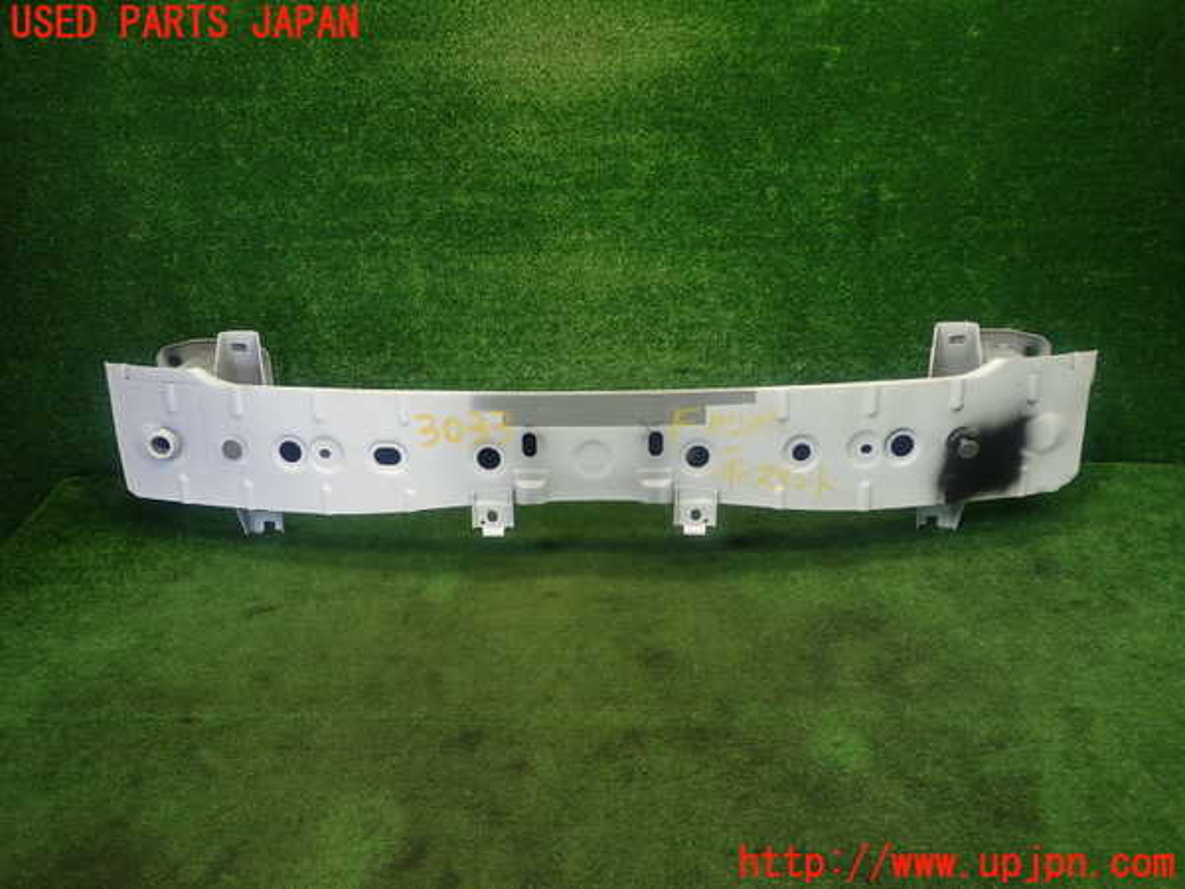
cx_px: 592
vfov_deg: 46.8
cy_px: 444
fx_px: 1027
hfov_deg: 60.0
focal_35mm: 30
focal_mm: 5.4
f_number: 2.3
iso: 125
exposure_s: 1/60
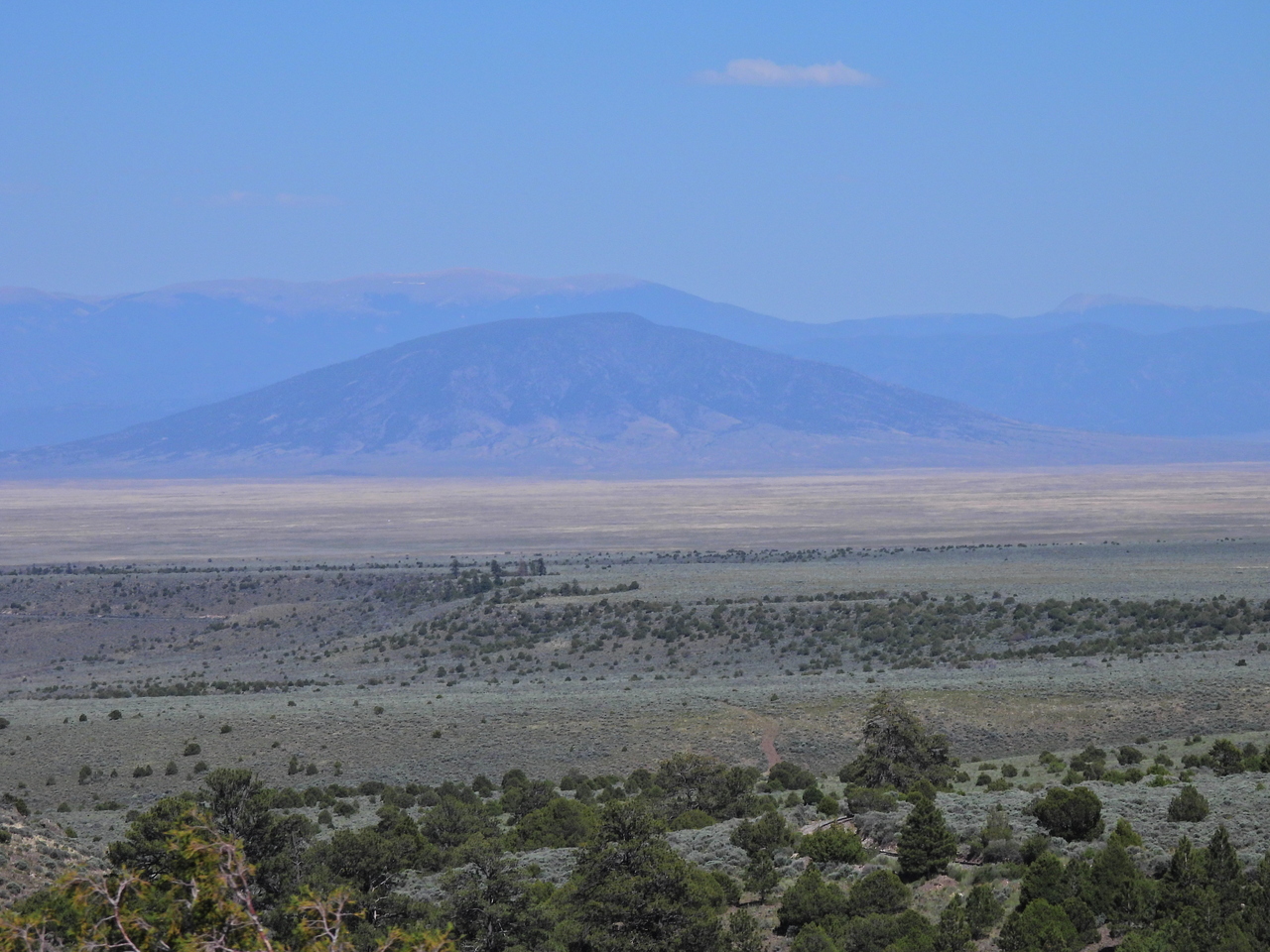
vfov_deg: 6.8
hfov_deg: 9.0
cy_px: 476
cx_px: 635
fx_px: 8071
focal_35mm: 220
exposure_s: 1/2000
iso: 100
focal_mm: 39.3
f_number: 5
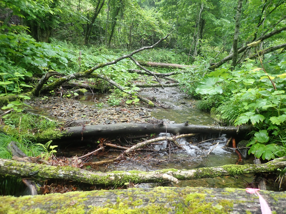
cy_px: 107
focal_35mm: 25
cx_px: 143
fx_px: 207
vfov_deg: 54.9
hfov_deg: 69.4
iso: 200
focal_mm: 4.5
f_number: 2
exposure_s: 1/50
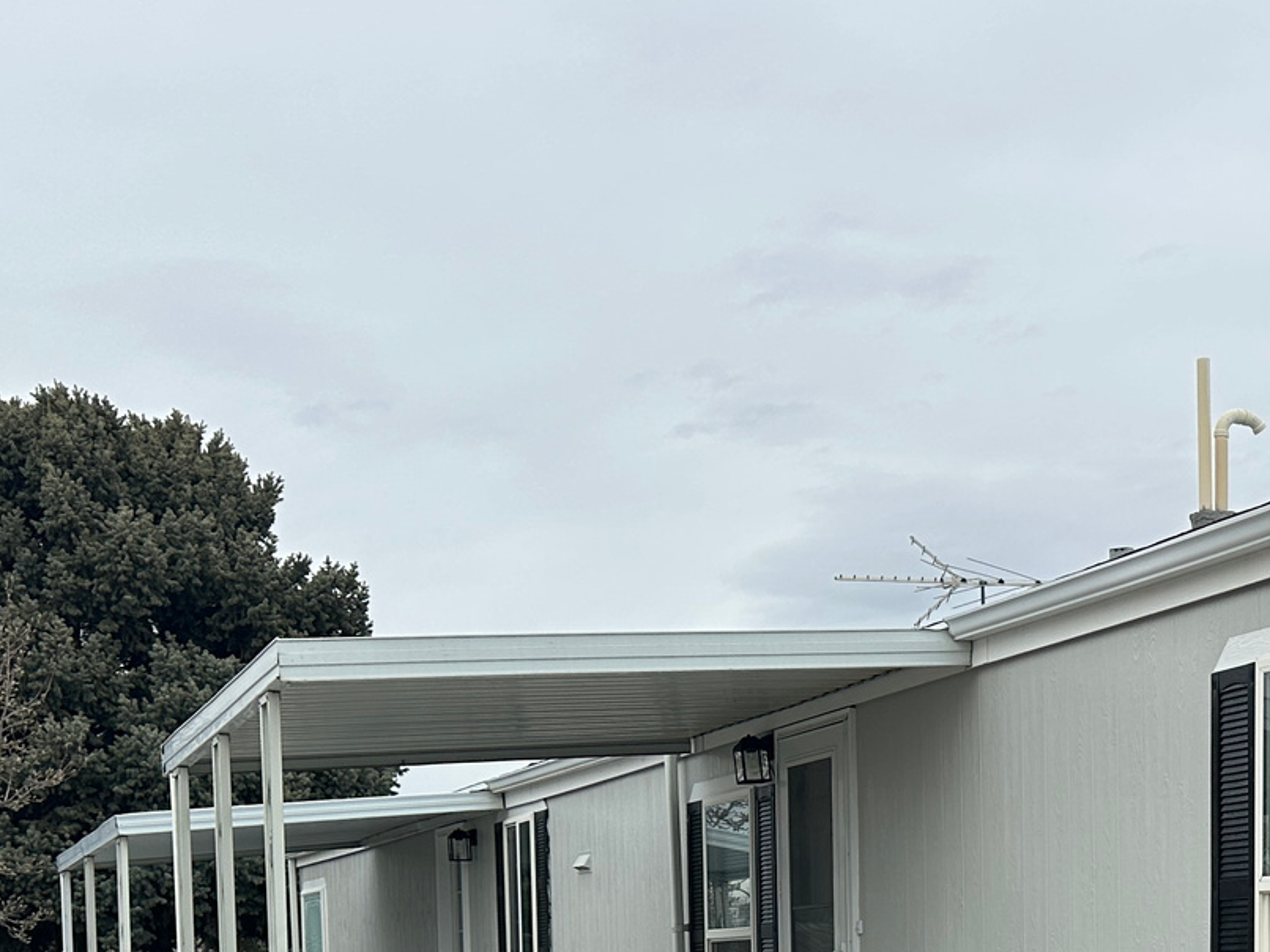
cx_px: 1272
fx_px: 2237
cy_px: 1136
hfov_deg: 29.6
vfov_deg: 22.2
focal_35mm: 61
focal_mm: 6.86
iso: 80
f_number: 1.78
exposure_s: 1/2967
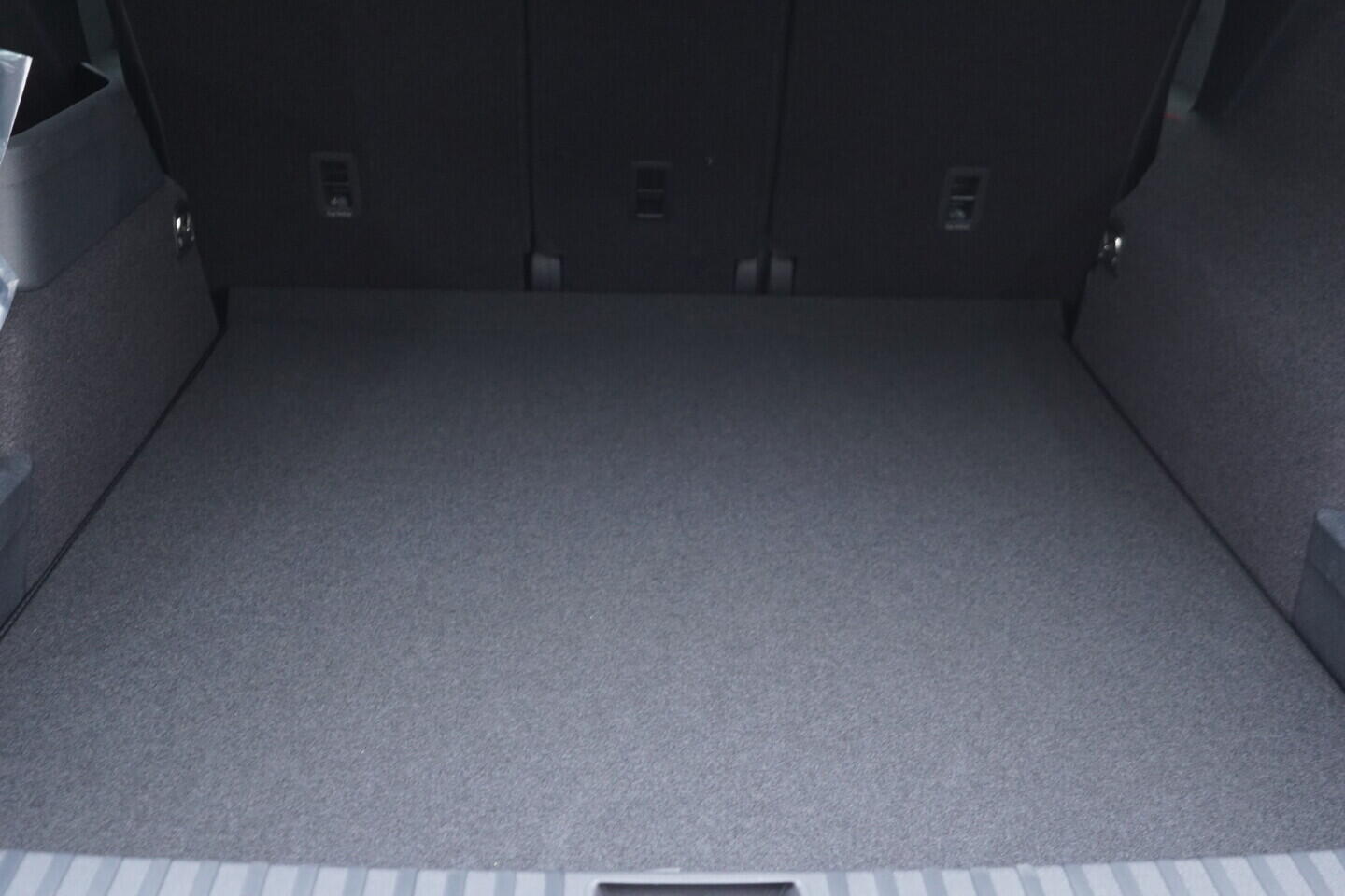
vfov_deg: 36.9
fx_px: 1345
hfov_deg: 53.1
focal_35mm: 36
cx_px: 672
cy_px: 448
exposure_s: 1/40
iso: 1600
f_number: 2.8
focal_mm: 24
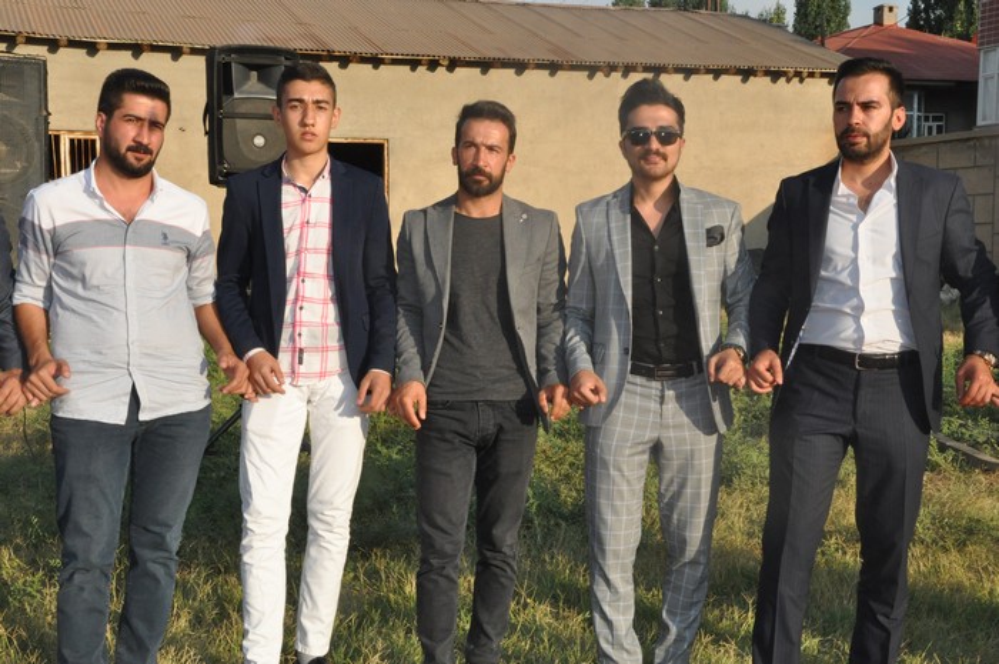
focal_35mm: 52
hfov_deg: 37.9
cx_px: 500
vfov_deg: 25.7
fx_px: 1455
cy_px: 332
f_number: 29
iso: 1250
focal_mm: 35
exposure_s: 1/200
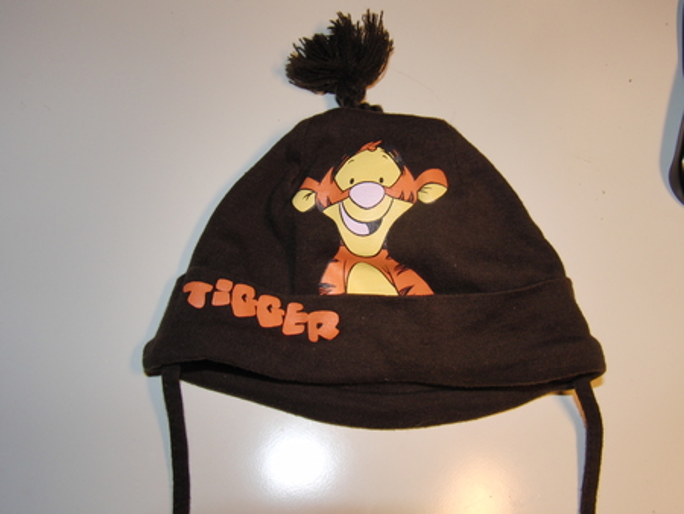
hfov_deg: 51.3
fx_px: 712
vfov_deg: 39.7
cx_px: 342
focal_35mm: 36
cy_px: 257
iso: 100
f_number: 3.8
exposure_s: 1/60
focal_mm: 7.3
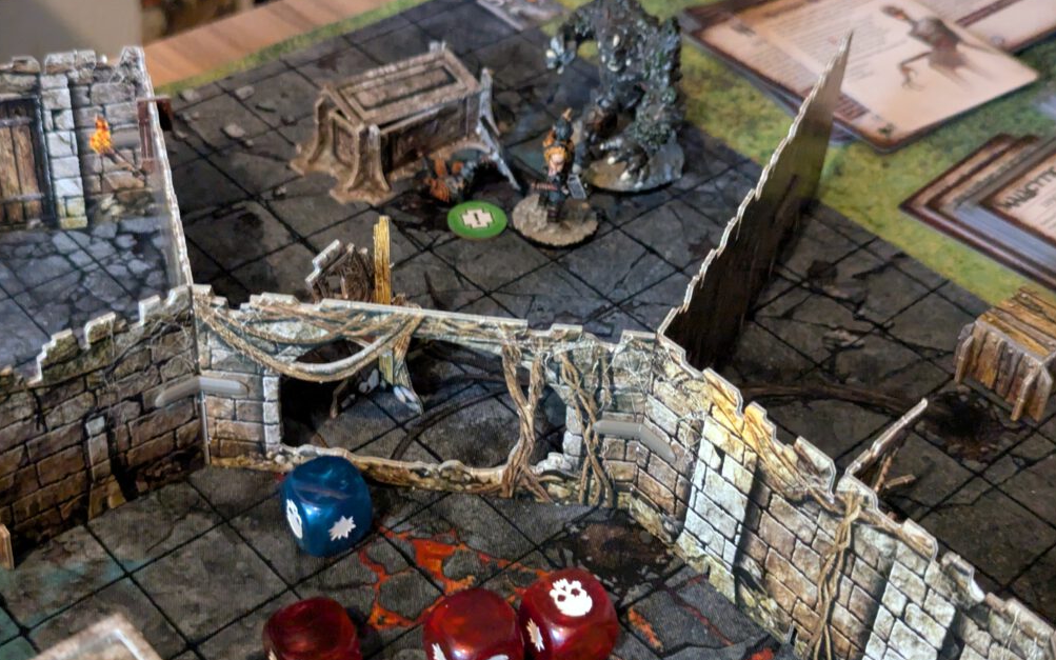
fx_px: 1497
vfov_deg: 24.9
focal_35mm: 52
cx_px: 532
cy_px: 324
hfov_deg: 38.9
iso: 1644
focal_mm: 6.81
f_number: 1.85
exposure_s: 1/50
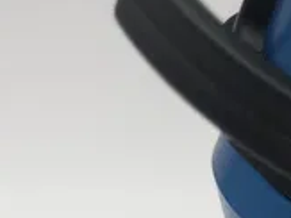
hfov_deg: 12.7
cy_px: 483
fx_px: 1201
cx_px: 497
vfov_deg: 9.5
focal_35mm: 143
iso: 20
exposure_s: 1/160
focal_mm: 3.99
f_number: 1.8
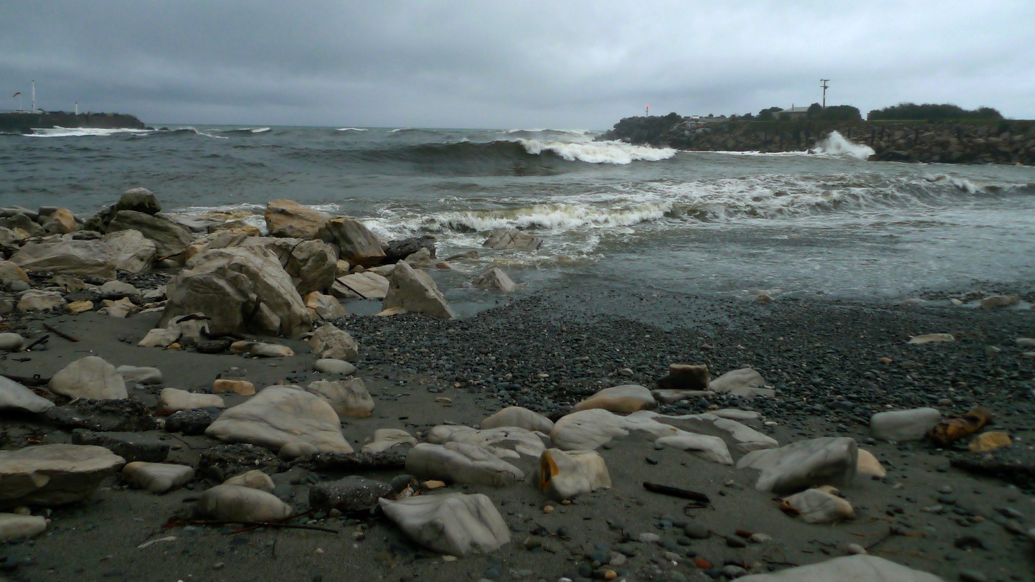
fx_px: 796
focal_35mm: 29
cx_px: 519
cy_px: 179
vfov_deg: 39.5
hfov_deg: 66.1
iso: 80
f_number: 2.2
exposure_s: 1/125
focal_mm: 5.1
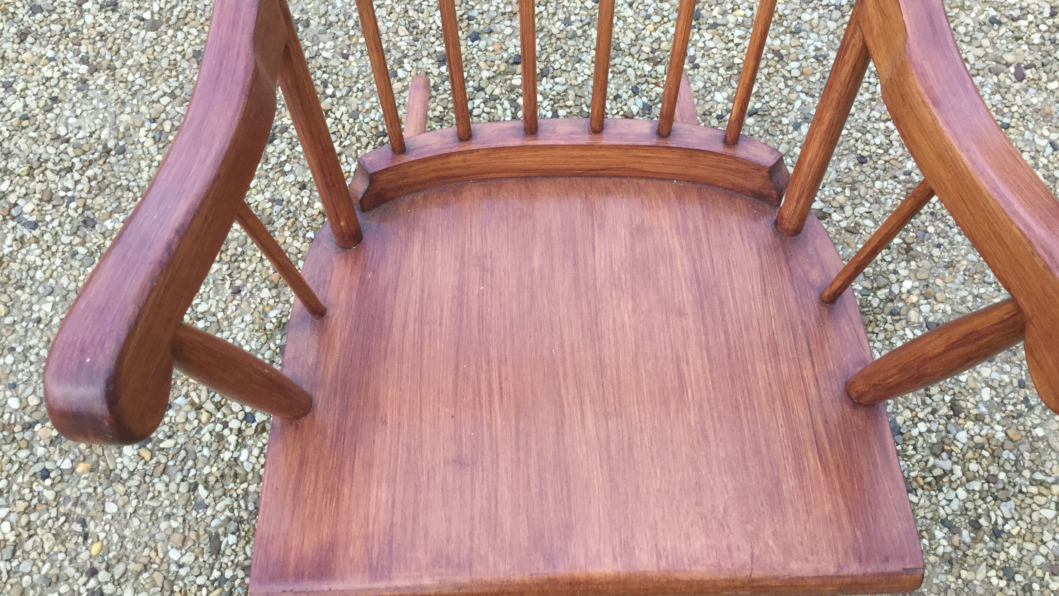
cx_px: 528
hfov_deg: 58.0
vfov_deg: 34.6
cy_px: 261
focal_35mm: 34
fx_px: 955
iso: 25
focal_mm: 3.3
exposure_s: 1/33
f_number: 2.4
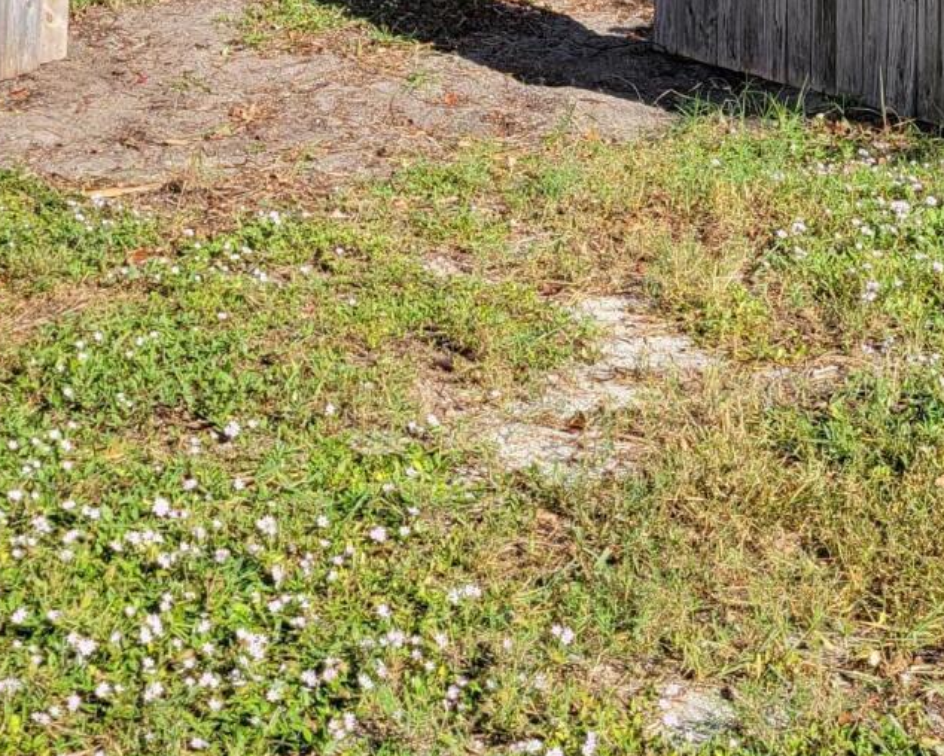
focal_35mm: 80
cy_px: -229
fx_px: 2236
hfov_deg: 23.8
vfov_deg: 17.9
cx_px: 454
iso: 40
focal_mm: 5.4
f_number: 1.8
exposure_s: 1/1799
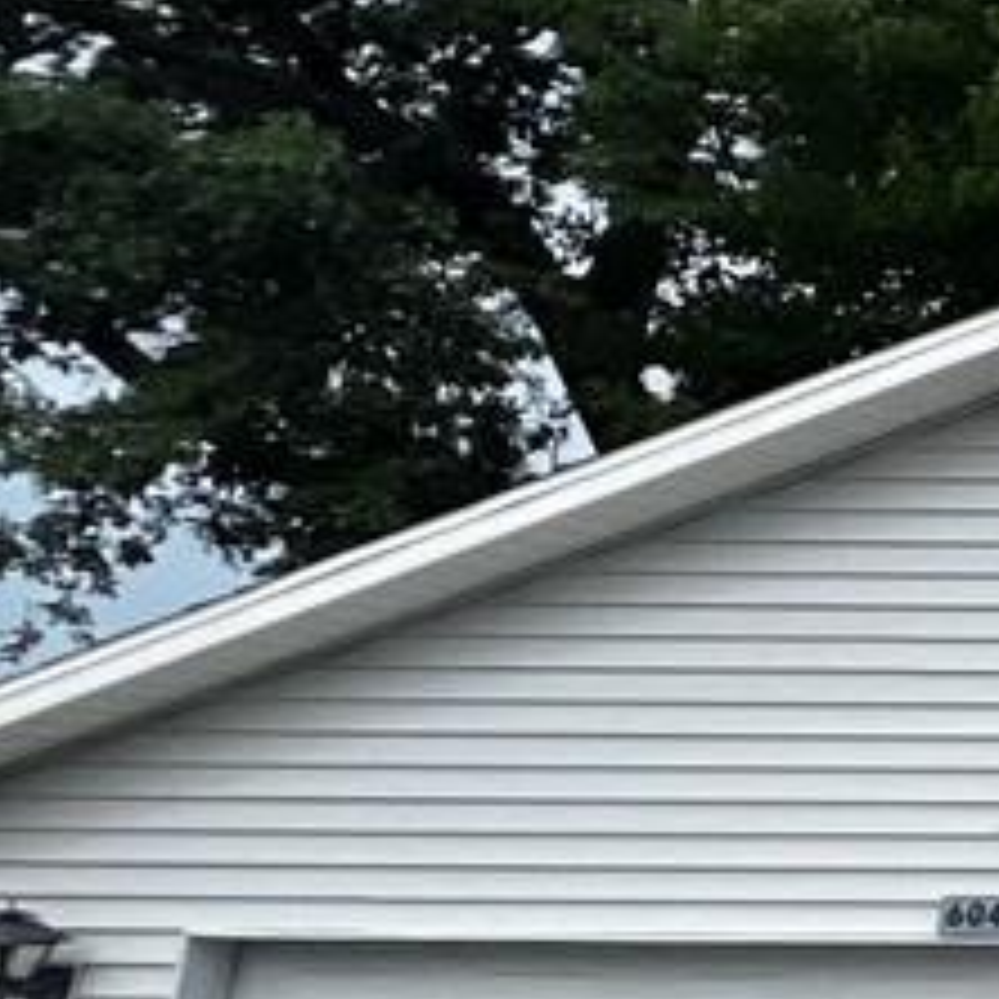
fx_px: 2710
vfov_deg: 20.9
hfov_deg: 10.5
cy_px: 495
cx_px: 3231
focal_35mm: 83
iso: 32
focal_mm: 1.57
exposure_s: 1/1908
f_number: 1.8
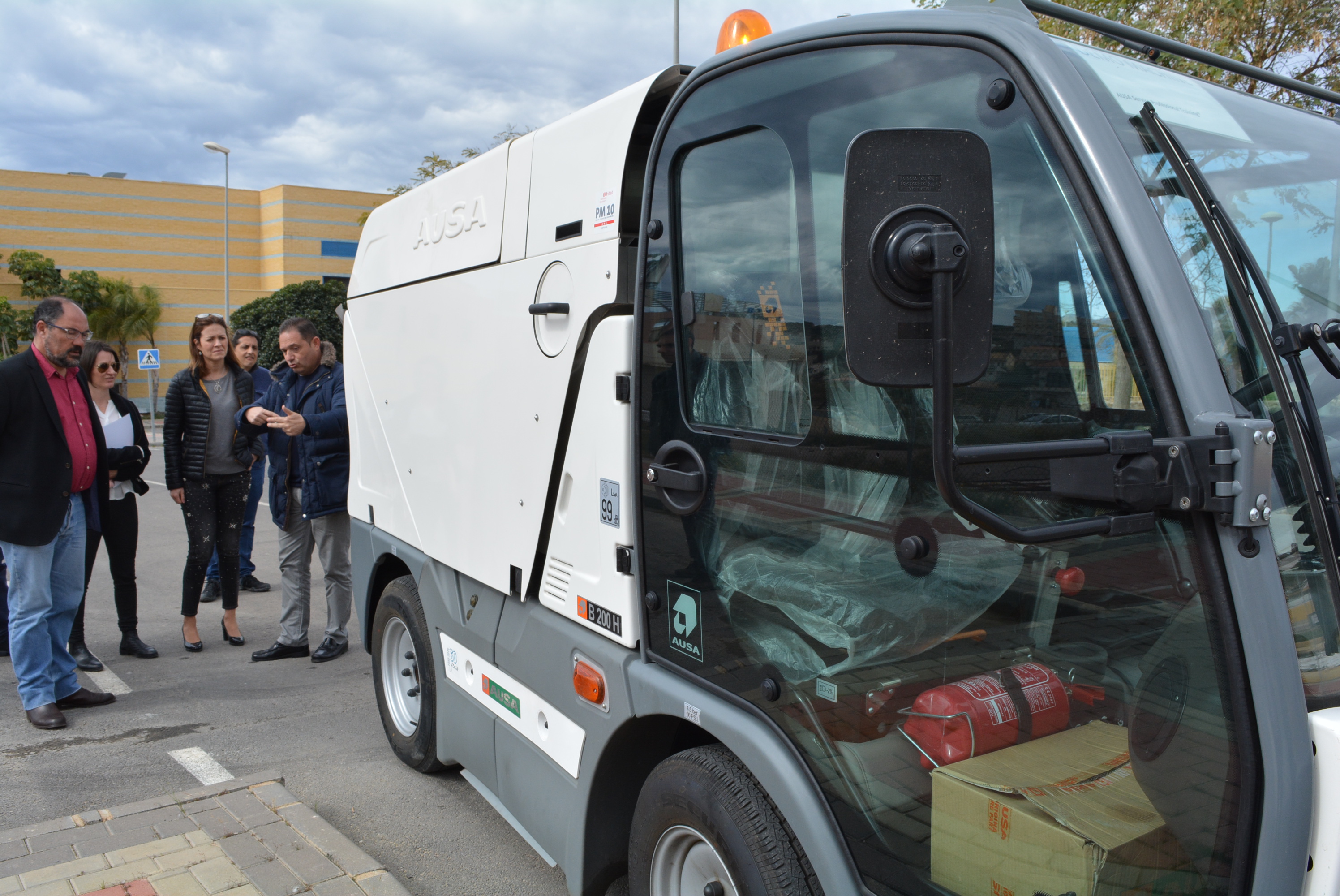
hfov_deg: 67.3
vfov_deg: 48.0
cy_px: 448
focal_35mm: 27
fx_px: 1006
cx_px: 670
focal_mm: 18
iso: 400
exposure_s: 1/400
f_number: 10
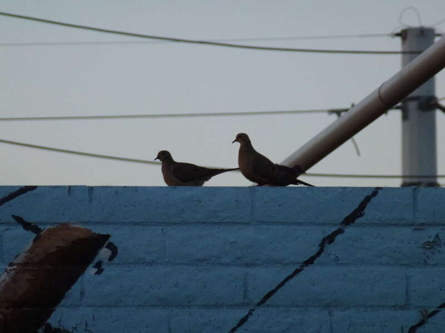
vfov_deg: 3.5
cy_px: 166
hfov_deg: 4.7
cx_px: 222
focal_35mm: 423
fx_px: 5438
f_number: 5.9
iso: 320
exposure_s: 1/125
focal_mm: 68.8
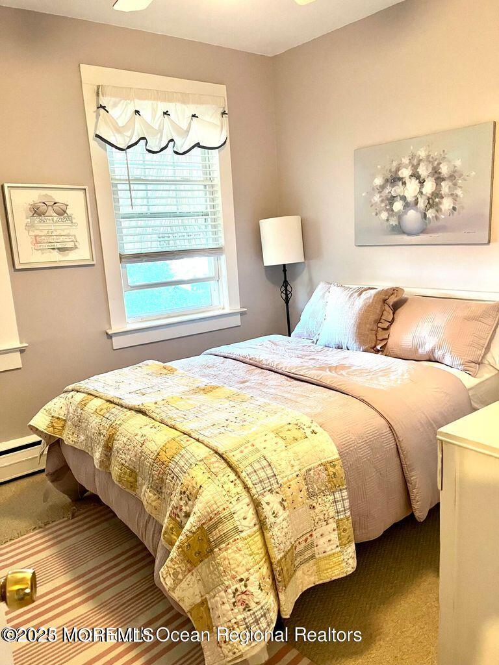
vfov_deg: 67.3
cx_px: 250
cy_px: 332
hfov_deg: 53.1
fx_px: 500
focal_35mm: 26
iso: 400
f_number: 1.6
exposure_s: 1/60
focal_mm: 5.1
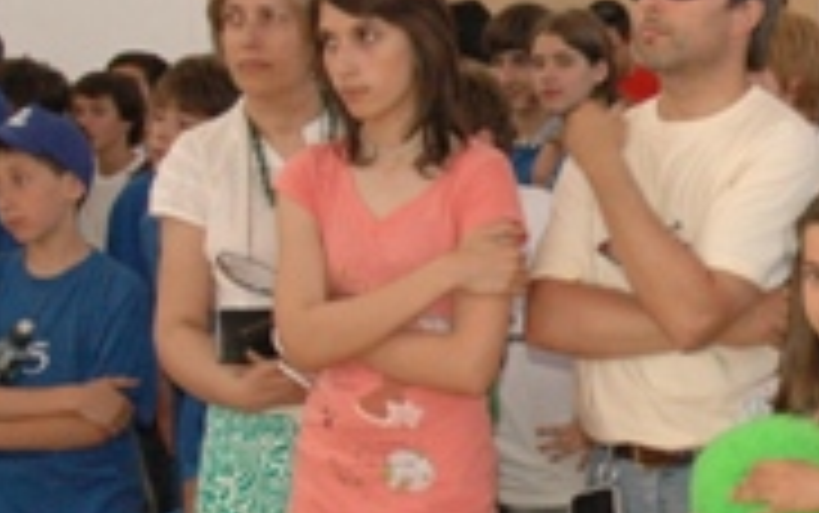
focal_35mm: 118
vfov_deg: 11.1
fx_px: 2635
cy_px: 418
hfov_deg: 17.1
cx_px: 914
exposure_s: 1/60
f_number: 4
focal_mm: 22
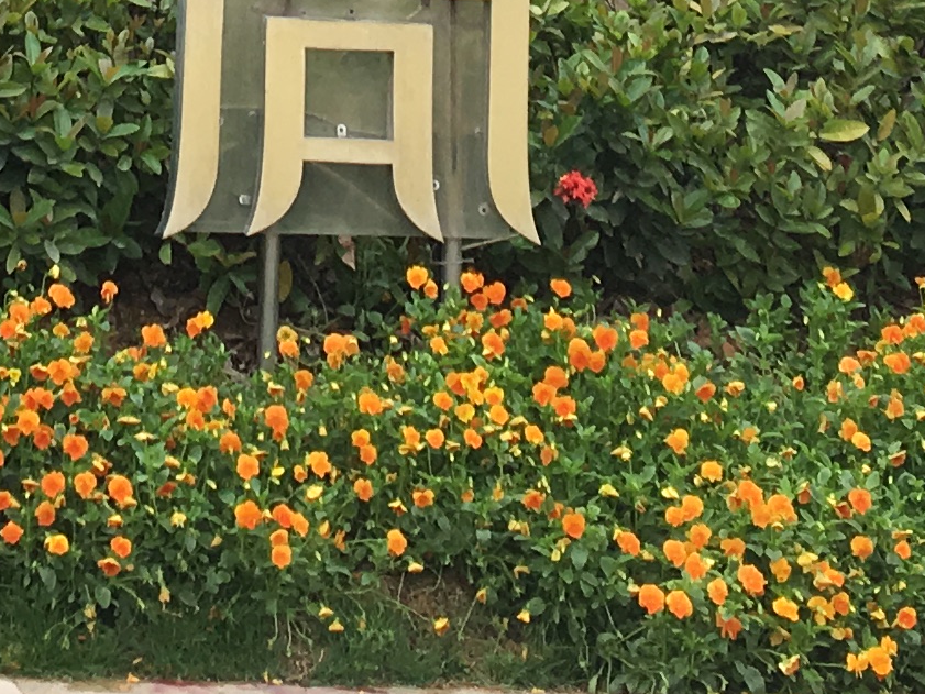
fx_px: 3715
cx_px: -70
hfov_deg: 13.9
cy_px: -842
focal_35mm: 139
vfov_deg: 9.7
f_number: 2.2
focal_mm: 4.15
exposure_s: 1/276
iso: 25
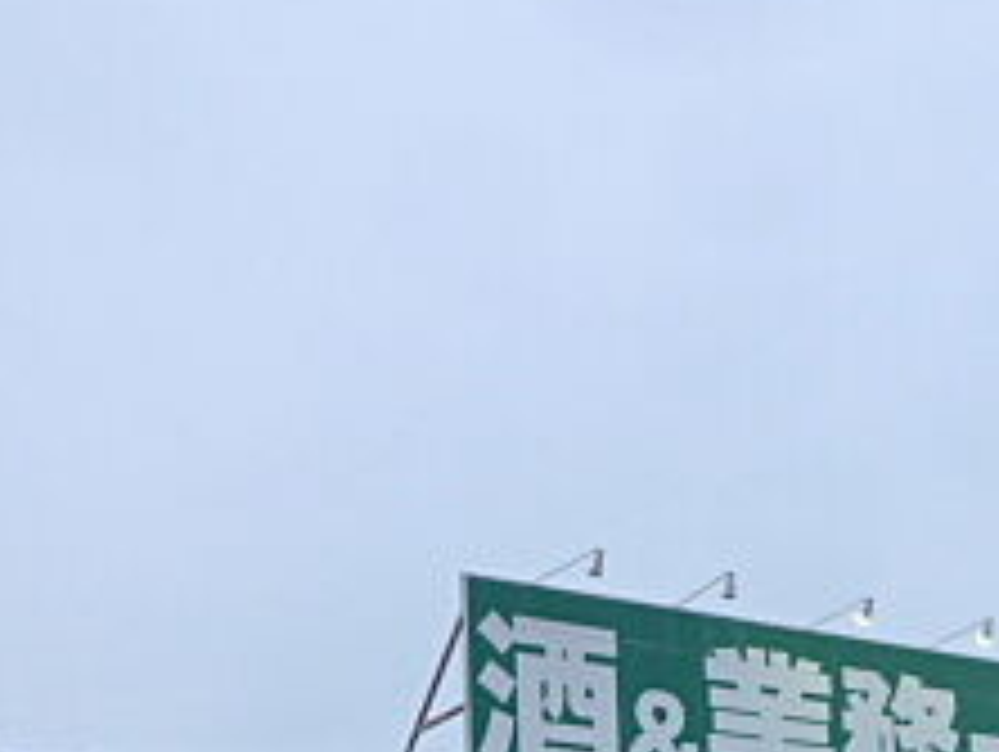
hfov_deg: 26.9
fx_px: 2080
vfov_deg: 19.6
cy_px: 833
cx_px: 608
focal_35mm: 72
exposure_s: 1/100
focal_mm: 4.5
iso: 125
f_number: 2.8
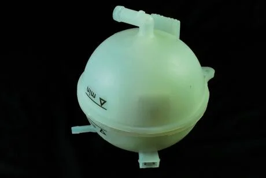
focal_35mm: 48
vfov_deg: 28.2
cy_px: 89
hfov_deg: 41.1
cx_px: 133
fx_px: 355
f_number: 13
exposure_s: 1/30
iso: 250
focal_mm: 32
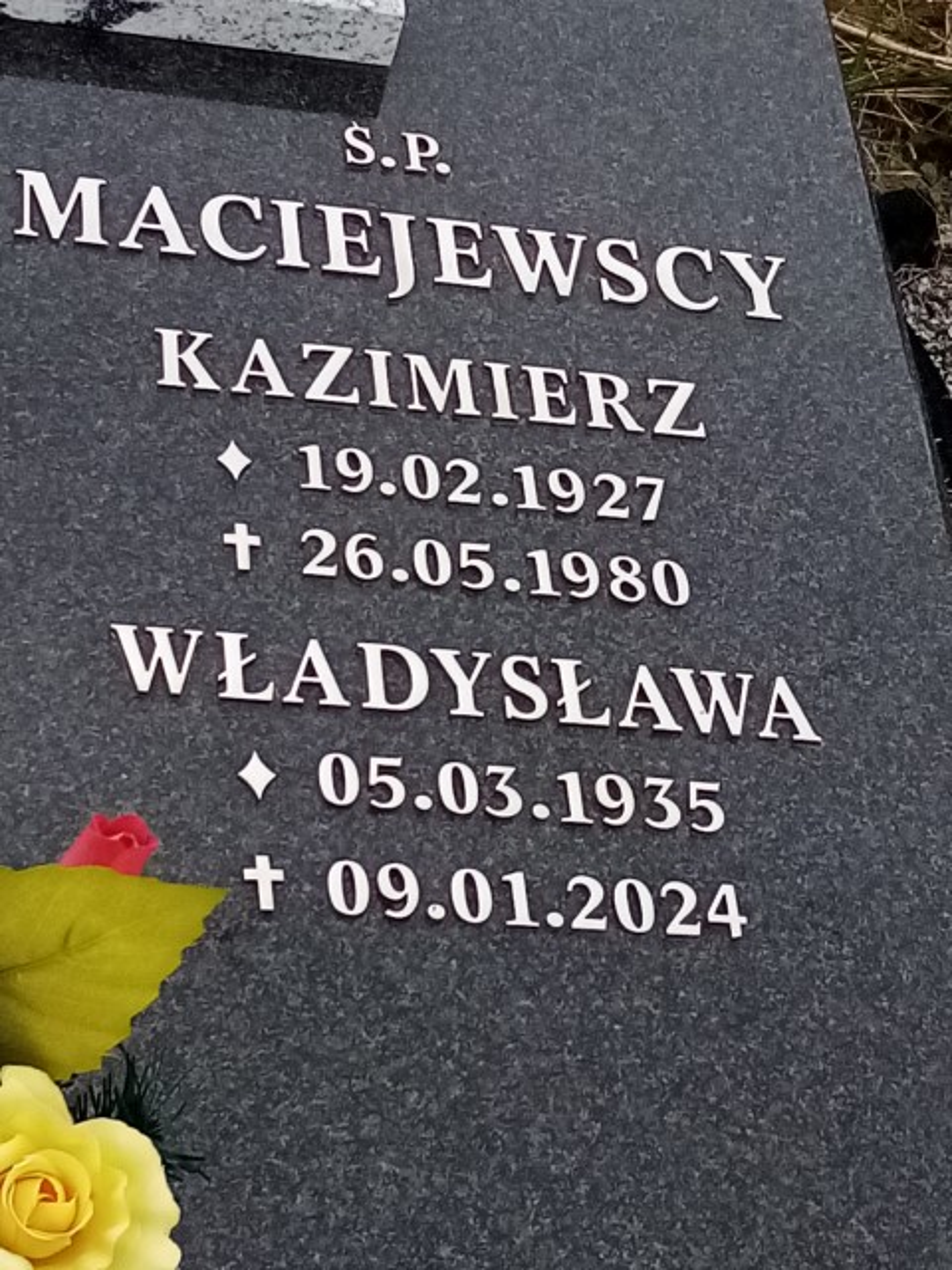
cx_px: 476
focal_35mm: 26
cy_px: 635
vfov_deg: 67.3
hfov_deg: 53.1
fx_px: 953
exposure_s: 1/587
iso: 109
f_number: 1.8
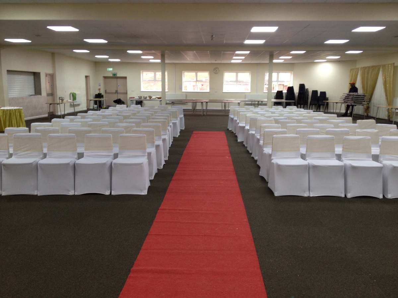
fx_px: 402
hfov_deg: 52.6
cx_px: 199
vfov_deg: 40.7
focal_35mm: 35
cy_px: 149
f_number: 2.4
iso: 80
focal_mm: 4.28
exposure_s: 1/20
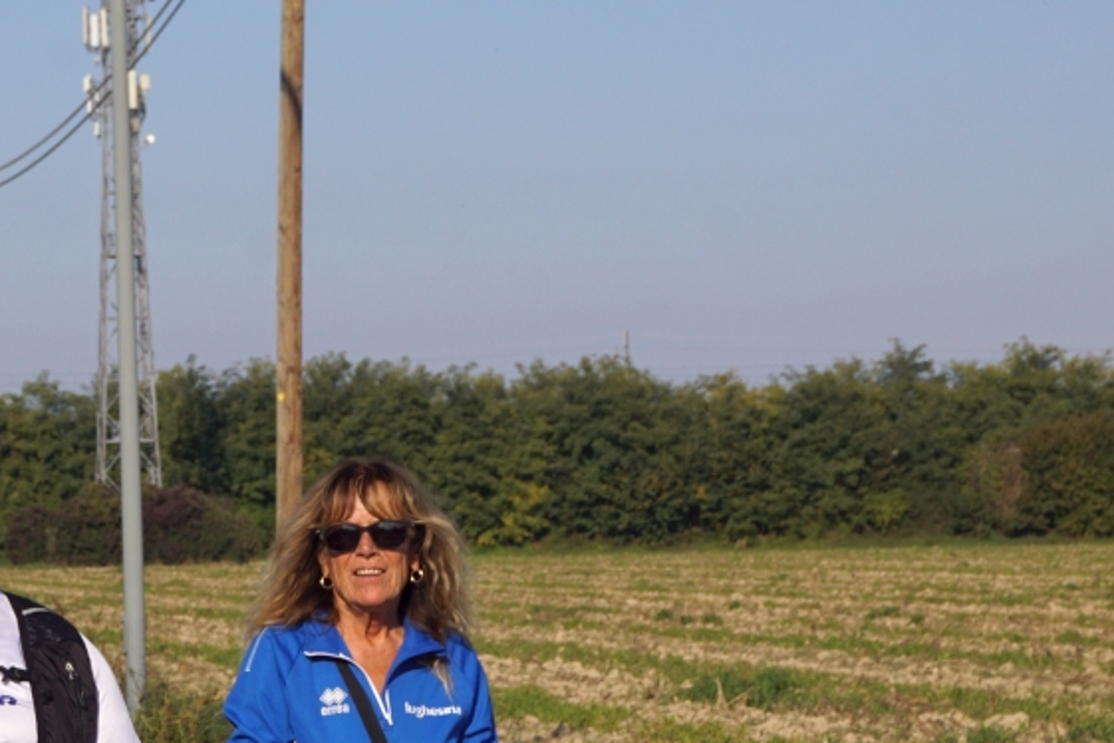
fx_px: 5821
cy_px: 776
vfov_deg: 7.3
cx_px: -36
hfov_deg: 10.8
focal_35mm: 188
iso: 100
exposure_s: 1/250
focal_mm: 55
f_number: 13
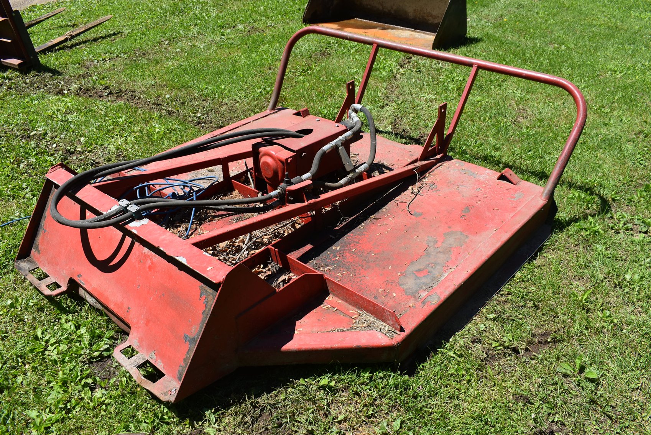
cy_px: 218
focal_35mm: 32
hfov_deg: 59.5
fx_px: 570
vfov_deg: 41.8
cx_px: 326
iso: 100
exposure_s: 1/250
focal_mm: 21
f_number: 8
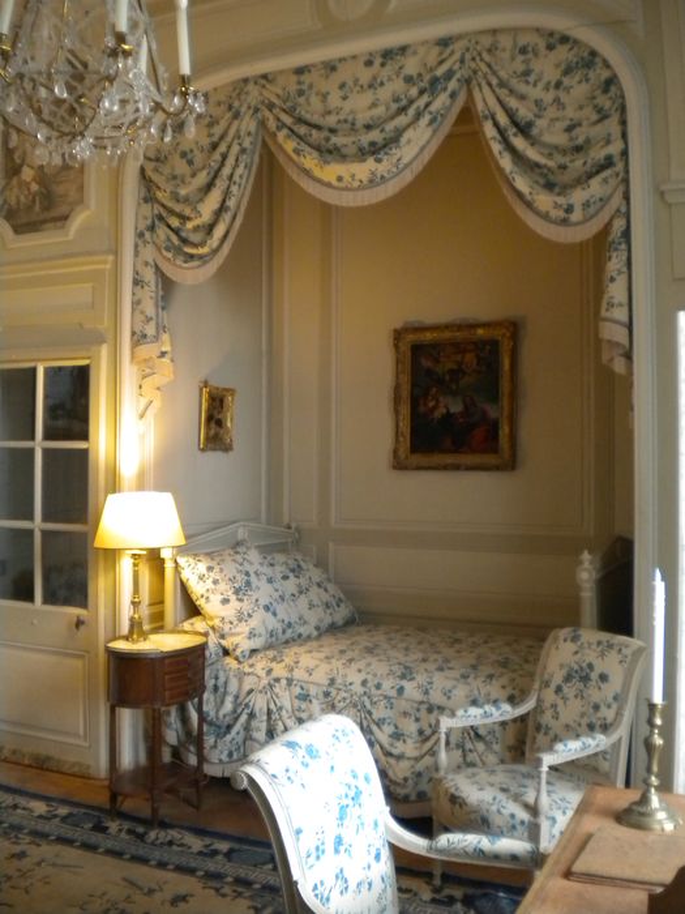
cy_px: 457
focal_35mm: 35
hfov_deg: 40.7
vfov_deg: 52.6
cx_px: 342
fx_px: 923
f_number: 3.1
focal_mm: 6.3
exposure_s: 1/37.8
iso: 400
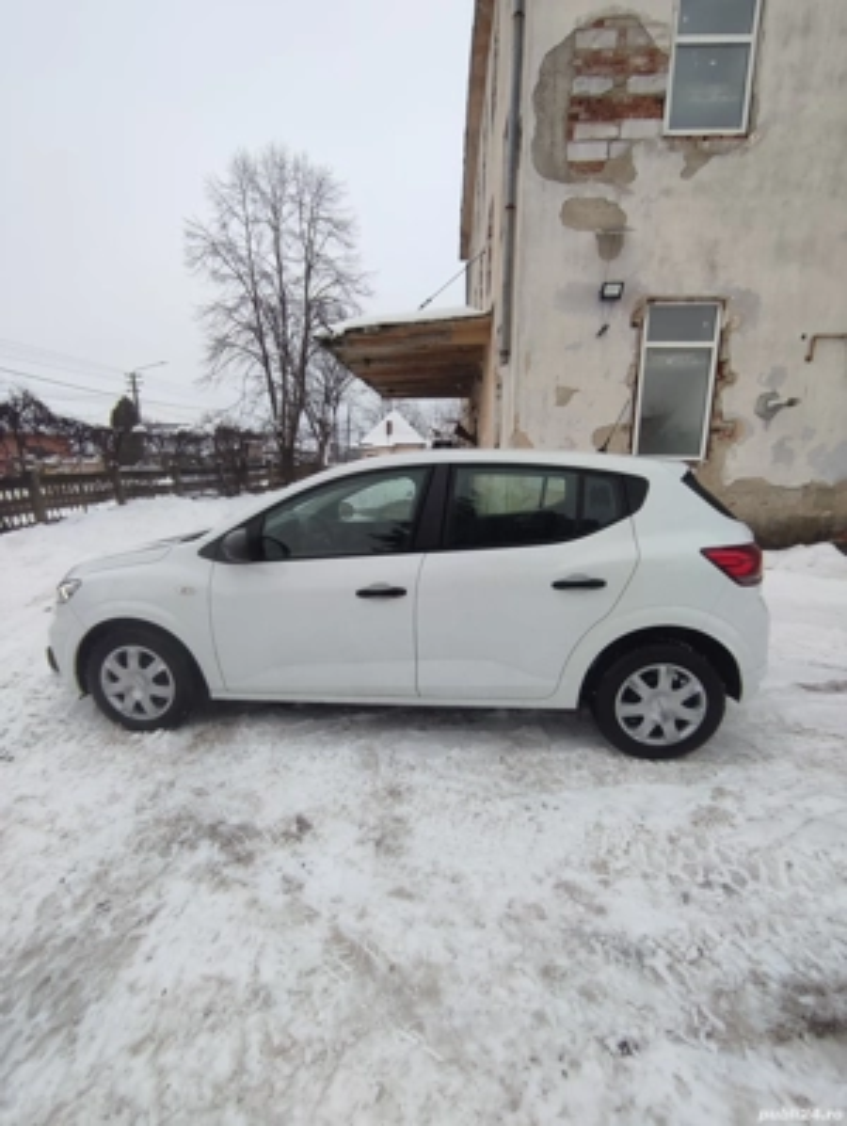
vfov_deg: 94.4
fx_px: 521
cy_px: 563
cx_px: 424
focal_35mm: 16
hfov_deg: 78.2
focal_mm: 1.65
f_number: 2.2
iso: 50
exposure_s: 1/180
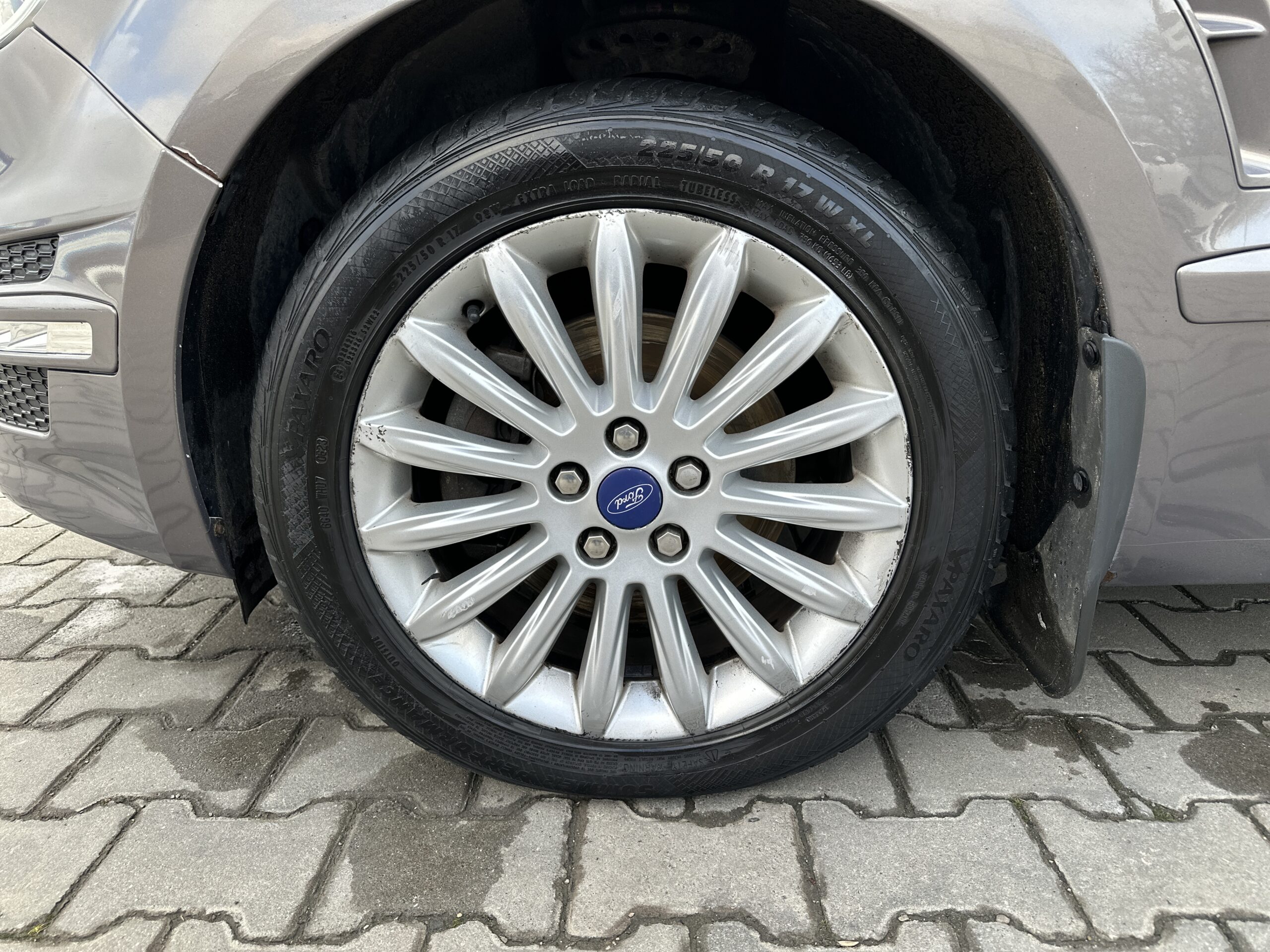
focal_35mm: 24
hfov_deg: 71.6
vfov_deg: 56.8
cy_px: 476
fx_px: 881
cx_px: 635
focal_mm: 6.86
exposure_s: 1/285
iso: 80
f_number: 1.78
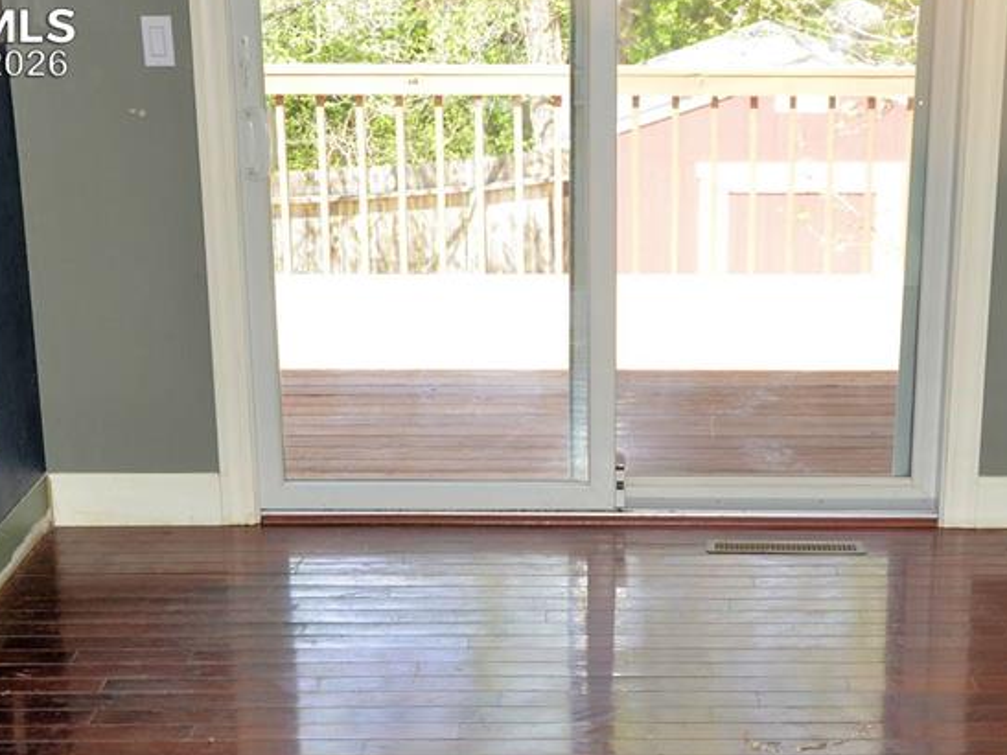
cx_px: 649
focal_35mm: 70
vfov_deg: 20.8
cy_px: 599
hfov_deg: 27.7
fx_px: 2036
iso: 200
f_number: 4.5
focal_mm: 26
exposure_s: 1/60
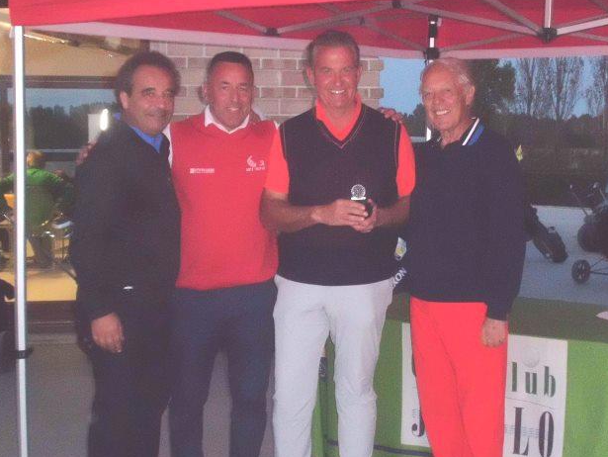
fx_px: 1142
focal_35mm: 65
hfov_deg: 29.7
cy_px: 268
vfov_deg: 22.6
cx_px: 365
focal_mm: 9
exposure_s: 1/60
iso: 400
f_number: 4.5
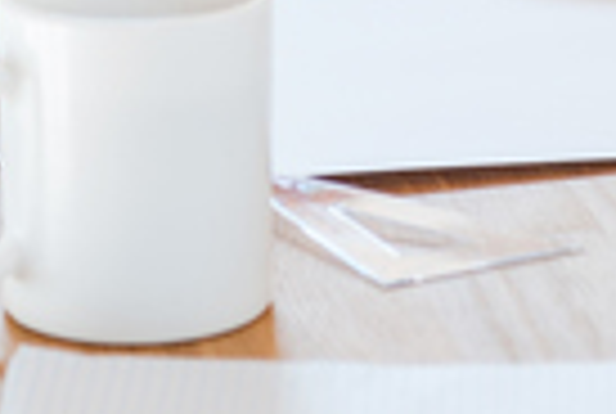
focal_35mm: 289
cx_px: 409
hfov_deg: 7.1
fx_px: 4956
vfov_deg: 4.7
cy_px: -502
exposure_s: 1/80
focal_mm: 62
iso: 250
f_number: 3.2
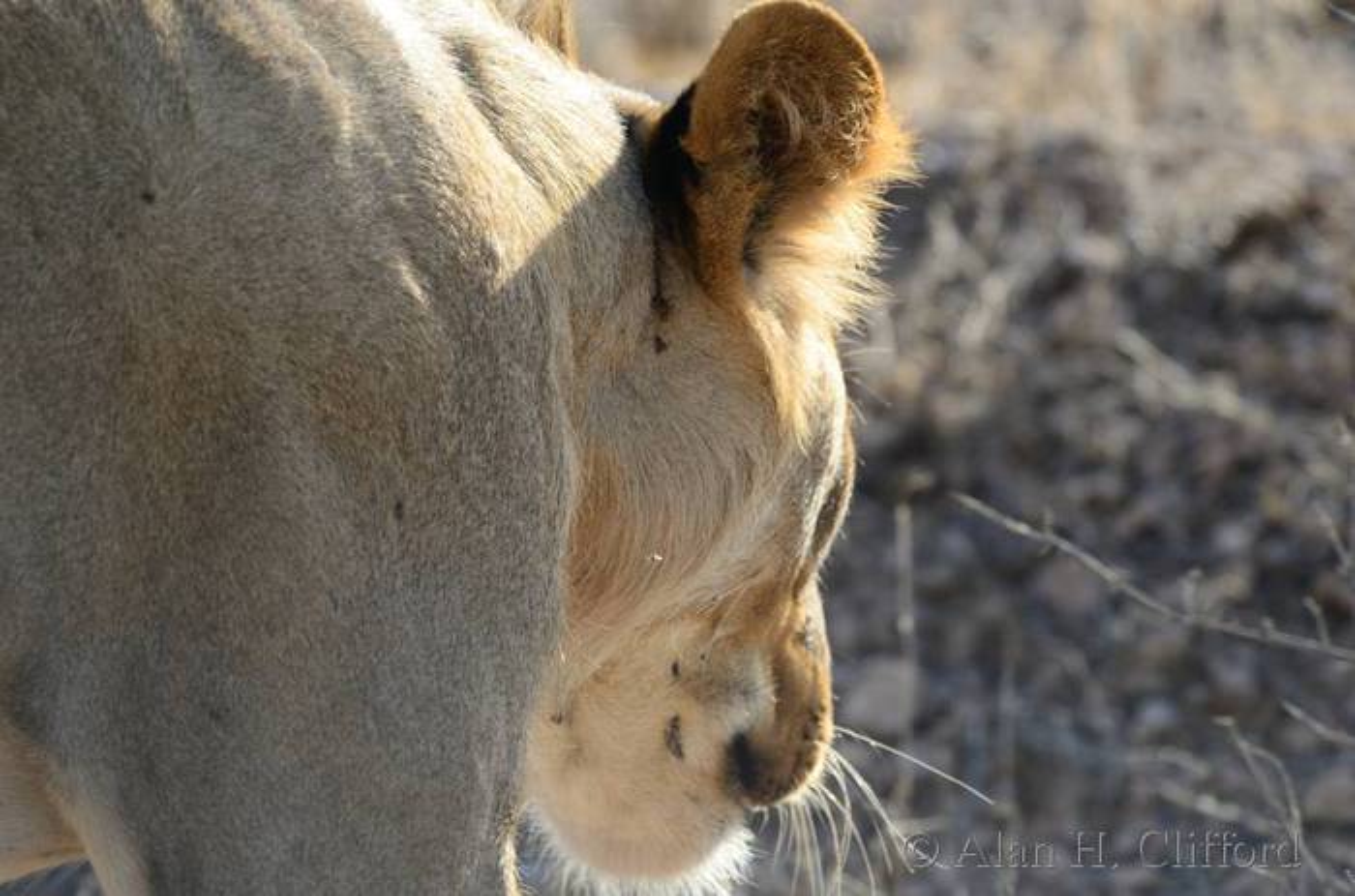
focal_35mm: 390
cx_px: 678
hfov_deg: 5.3
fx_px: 14643
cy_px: 448
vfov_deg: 3.5
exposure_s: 1/500
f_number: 5.3
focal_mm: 260
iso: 320
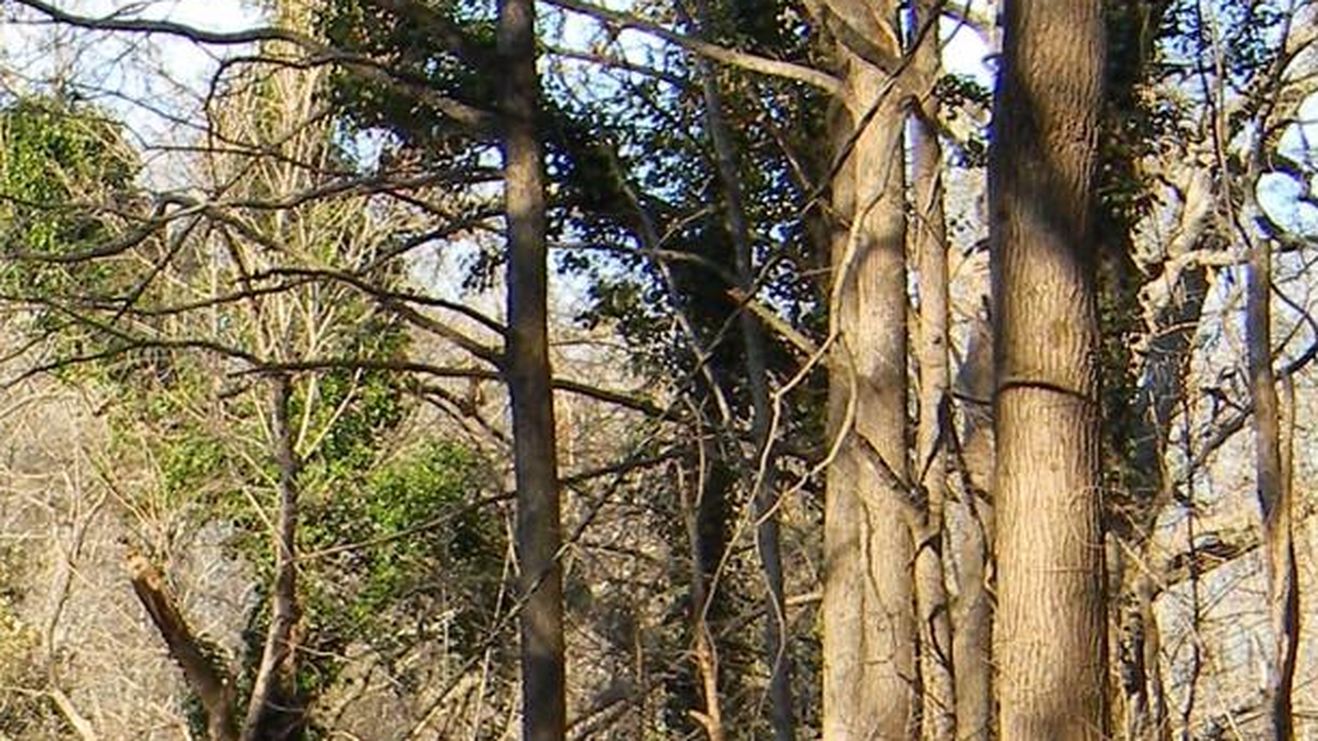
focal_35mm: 150
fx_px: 5242
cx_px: -748
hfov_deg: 13.4
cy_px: 1078
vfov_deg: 7.9
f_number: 3.8
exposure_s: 1/175
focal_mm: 7.3
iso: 80
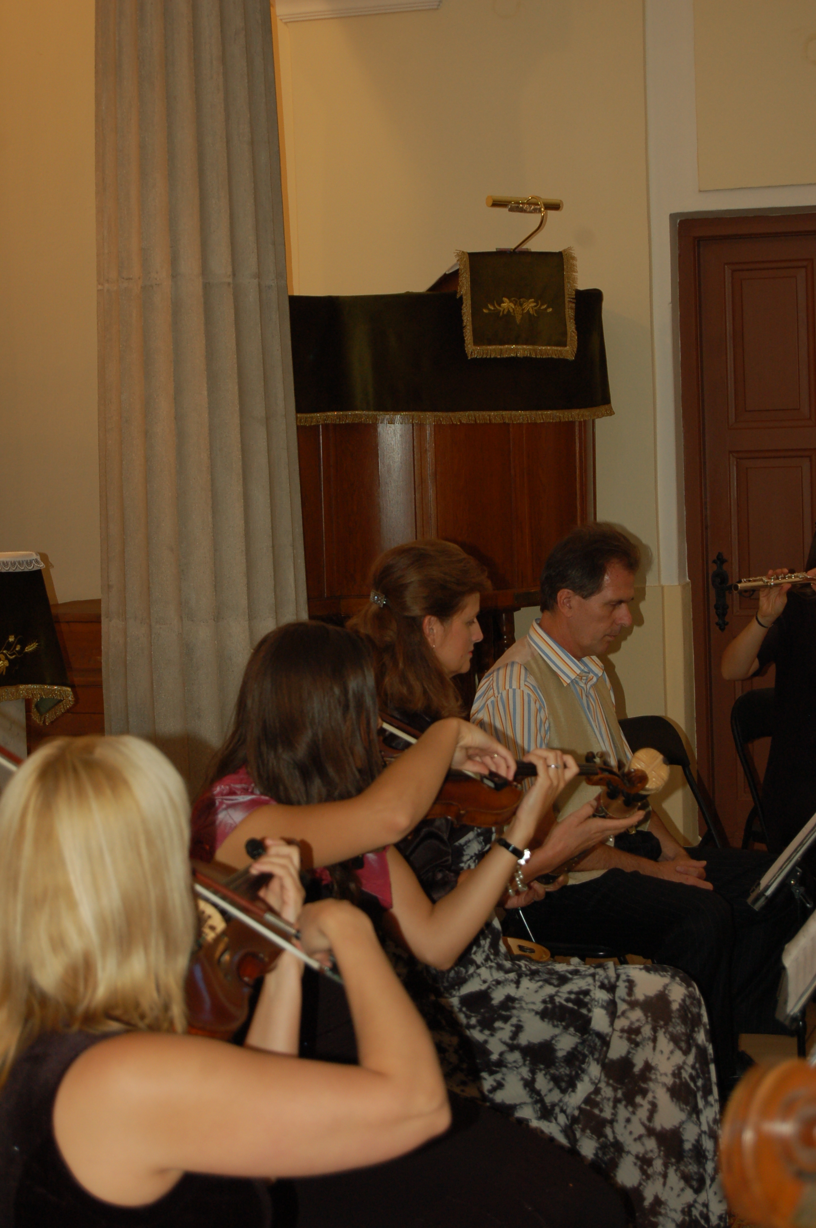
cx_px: 408
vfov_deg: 27.0
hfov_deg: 18.1
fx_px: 2555
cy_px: 614
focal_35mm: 75
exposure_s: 1/60
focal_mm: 50
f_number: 5.6
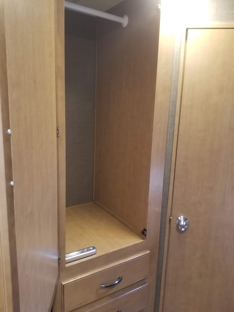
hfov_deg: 53.1
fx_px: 234
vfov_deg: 67.3
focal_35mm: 26
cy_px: 156
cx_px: 117
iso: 200
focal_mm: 4.25
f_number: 1.7
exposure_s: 1/11
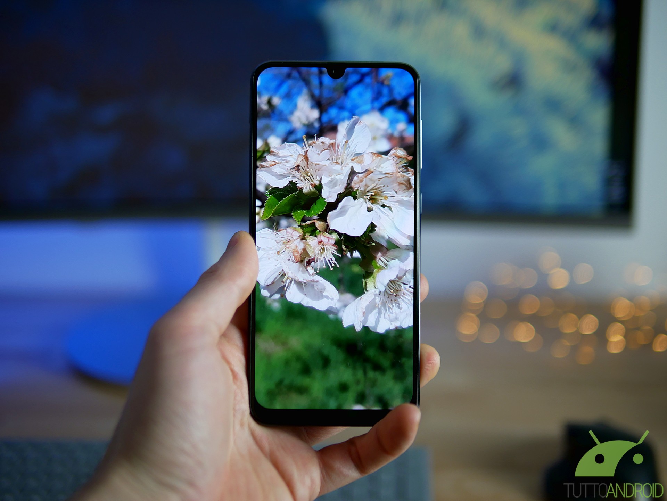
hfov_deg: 38.2
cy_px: 250
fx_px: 964
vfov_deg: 29.1
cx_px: 334
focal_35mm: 50
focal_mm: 25
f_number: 1.4
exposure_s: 1/125
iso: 200
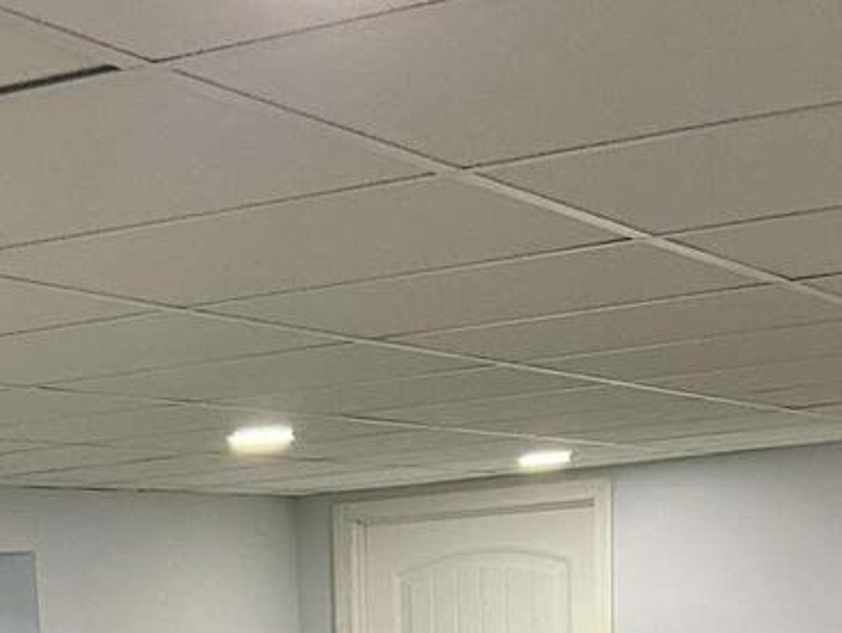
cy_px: 1097
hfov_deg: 19.9
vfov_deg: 13.9
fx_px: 2337
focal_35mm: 96
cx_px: 47
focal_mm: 4.25
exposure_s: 1/60
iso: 100
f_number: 1.8
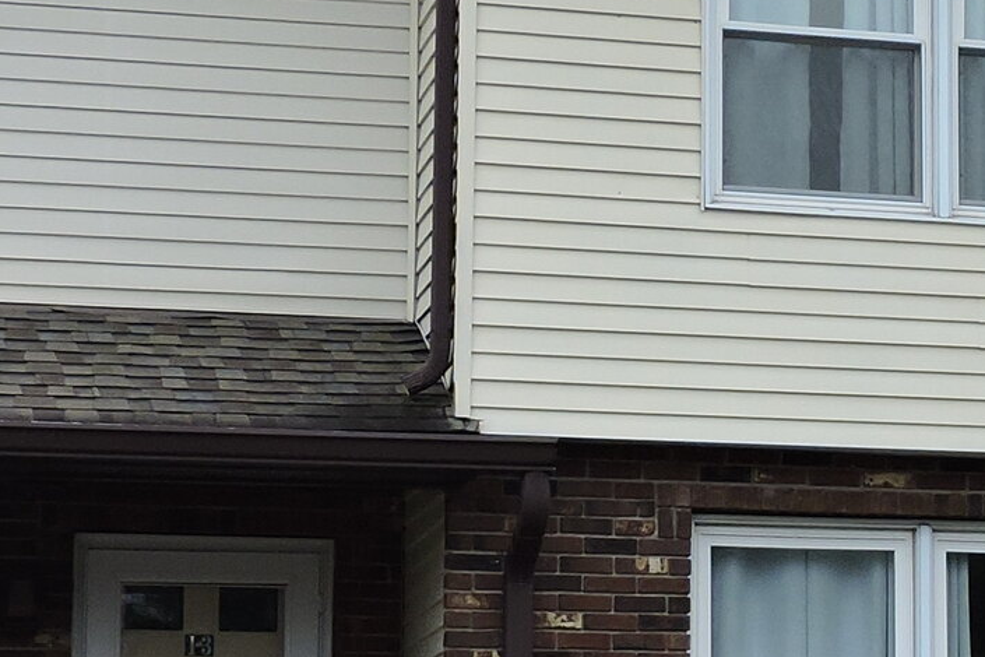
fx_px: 3721
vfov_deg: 10.1
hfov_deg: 14.6
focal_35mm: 136
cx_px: 1183
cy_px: 482
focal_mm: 5.4
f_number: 3.1
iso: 100
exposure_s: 1/400
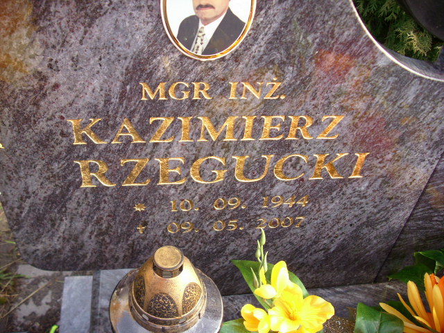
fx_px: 475
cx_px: 222
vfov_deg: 38.7
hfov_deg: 50.1
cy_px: 166
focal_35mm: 37
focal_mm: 6.2
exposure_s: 1/114
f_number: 2.8
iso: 50
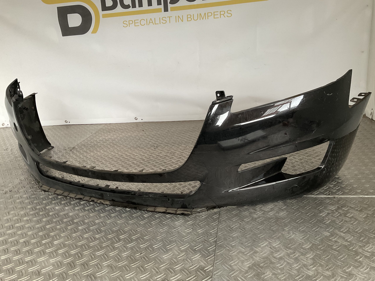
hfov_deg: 61.7
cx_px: 188
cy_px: 140
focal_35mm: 29
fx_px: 314
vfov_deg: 48.2
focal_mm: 3
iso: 80
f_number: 1.8
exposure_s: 1/50
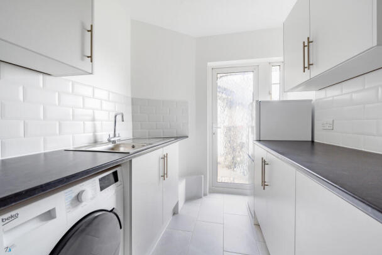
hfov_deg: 104.2
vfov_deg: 81.2
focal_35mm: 14
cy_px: 122
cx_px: 191
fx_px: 149
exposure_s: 1/5
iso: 100
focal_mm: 13
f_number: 8
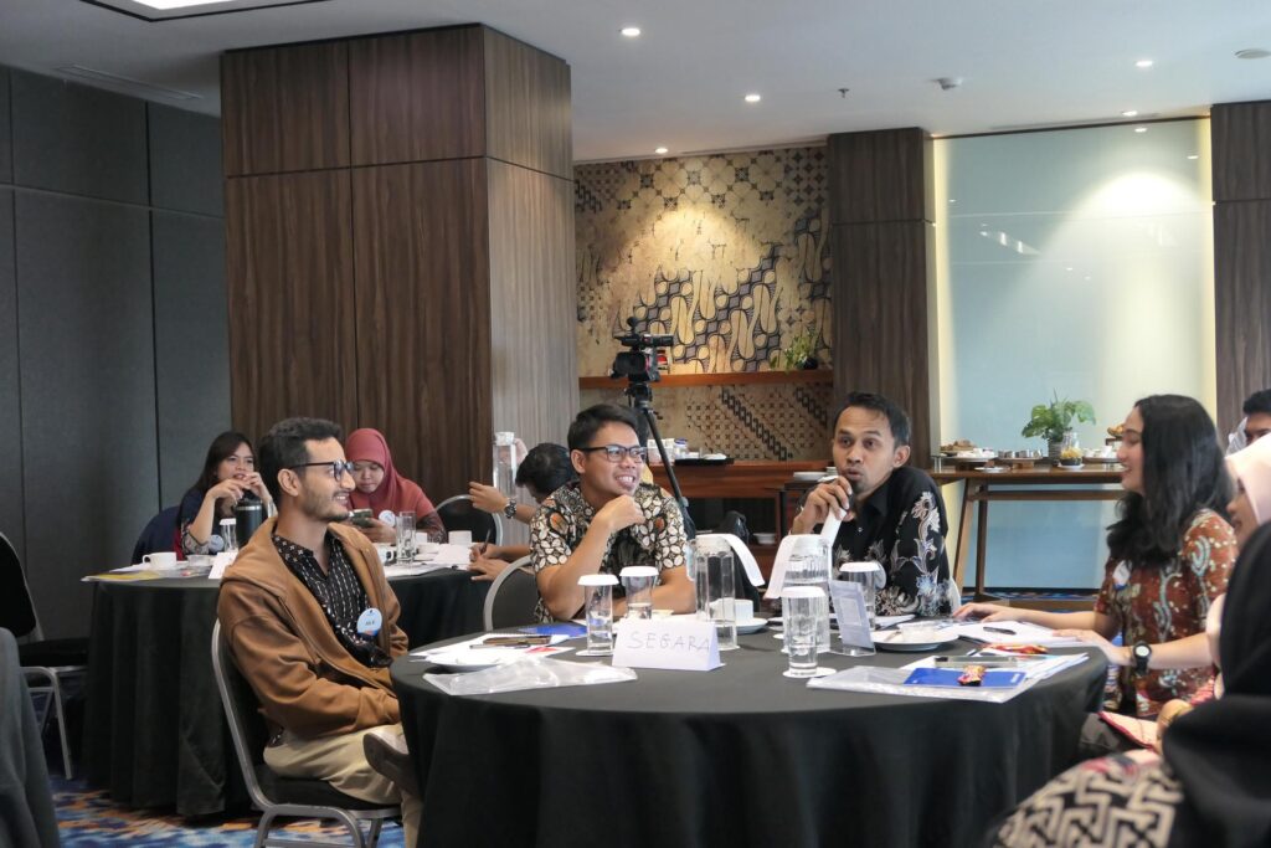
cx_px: 636
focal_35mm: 50
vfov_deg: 27.0
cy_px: 424
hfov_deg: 39.6
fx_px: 1765
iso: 1250
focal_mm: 18.3
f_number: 2.8
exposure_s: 1/100
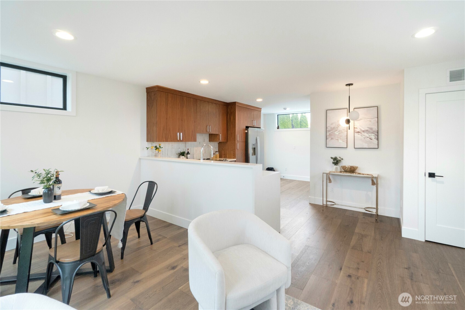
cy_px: 155
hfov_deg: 100.4
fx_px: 194
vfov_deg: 77.3
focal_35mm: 15
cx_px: 232
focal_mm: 10
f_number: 10
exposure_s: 1/20
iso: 1000
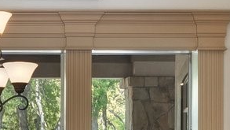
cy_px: 156
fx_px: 714
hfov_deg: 17.4
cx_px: -53
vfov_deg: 10.2
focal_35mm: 117
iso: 200
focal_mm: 16
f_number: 9
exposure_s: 2
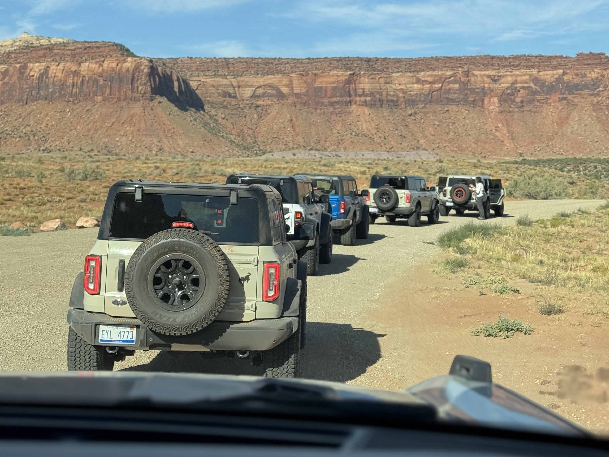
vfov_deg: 30.3
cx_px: 304
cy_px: 228
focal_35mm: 48
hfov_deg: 39.6
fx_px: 845
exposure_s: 1/3257
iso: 64
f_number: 1.78
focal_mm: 6.76
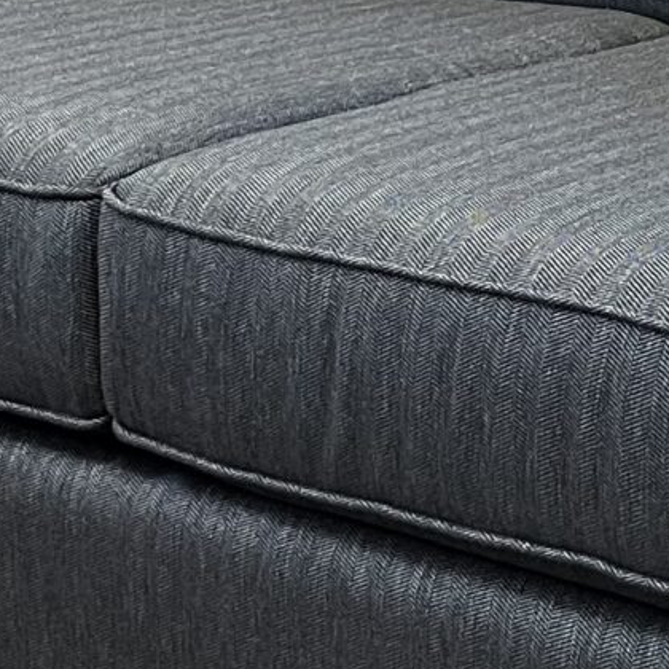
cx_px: 780
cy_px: 169
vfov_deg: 12.4
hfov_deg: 12.2
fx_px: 3061
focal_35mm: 140
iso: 100
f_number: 1.6
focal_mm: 5.1
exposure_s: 1/60
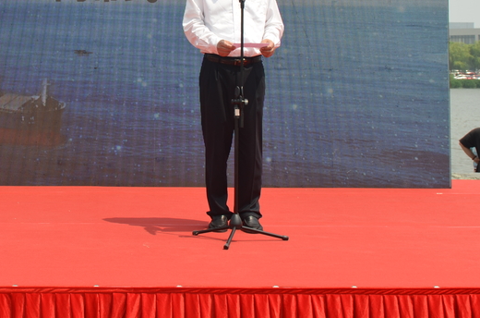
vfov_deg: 17.8
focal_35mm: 75
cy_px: 32
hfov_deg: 26.6
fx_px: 998
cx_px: 97
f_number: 8
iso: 110
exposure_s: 1/250
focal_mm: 26
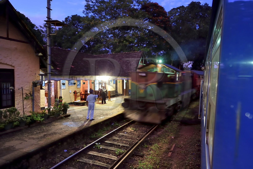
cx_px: 126
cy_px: 84
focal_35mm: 27
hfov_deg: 67.4
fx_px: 190
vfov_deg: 47.9
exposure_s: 1/10
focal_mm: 27
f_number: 4
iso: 1600
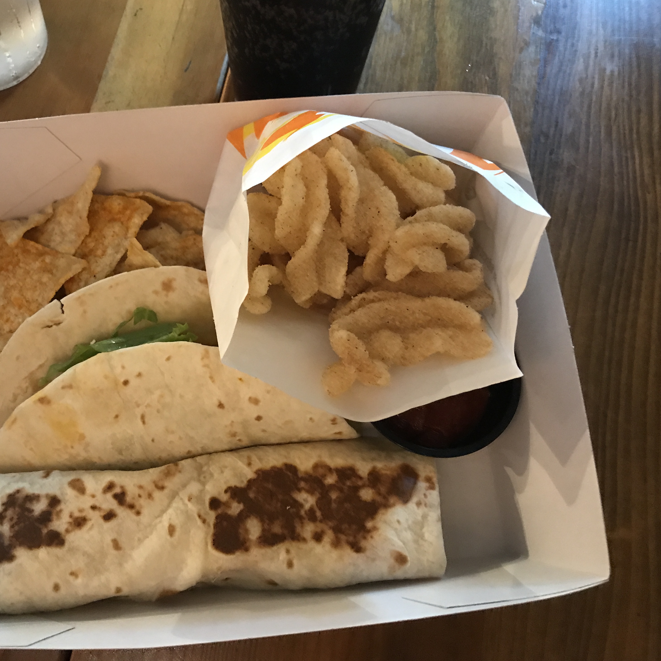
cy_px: 325
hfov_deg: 47.9
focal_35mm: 34
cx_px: 239
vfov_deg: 48.4
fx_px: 735
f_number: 1.8
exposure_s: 1/6
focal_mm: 3.99
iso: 80
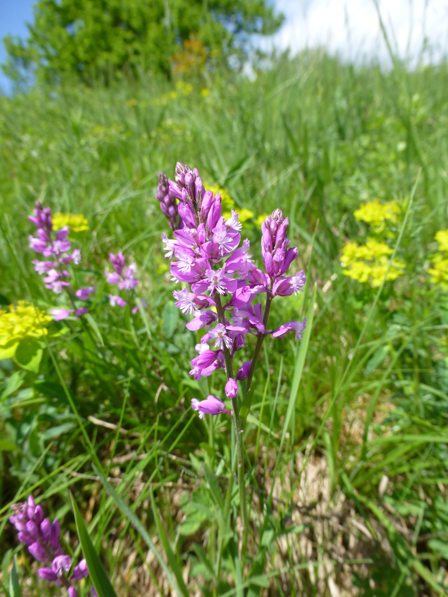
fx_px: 414
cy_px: 298
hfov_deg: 56.8
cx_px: 224
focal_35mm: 24
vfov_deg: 71.6
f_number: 4
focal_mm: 4.3
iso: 100
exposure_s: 1/500
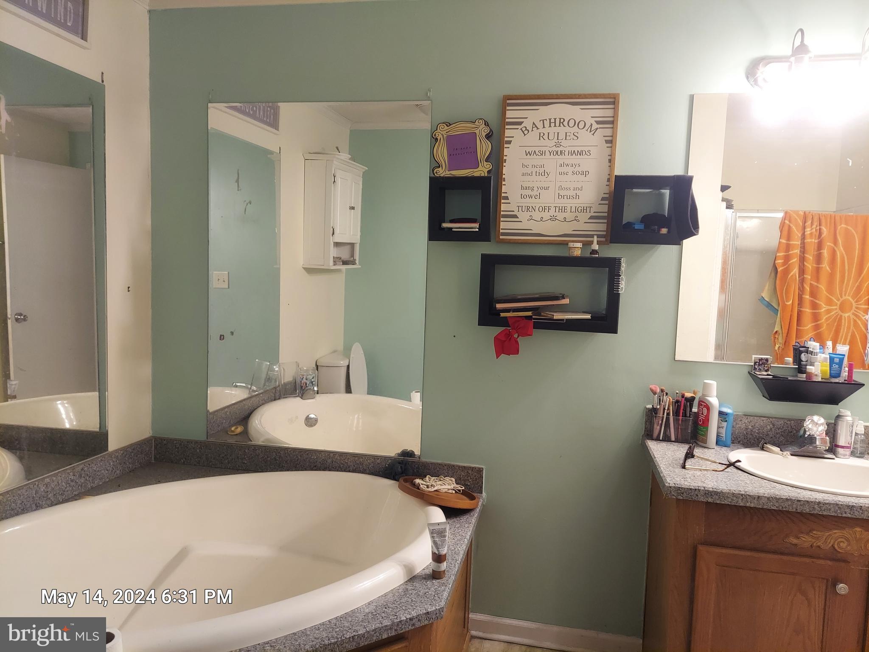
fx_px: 602
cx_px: 434
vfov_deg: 56.8
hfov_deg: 71.6
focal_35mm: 24
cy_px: 326
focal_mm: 5.23
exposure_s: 1/50
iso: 320
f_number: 1.8
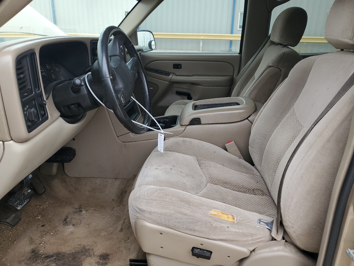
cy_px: 133
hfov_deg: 67.3
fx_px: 266
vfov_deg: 53.1
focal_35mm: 26
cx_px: 177
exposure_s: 1/526
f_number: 1.5
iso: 50
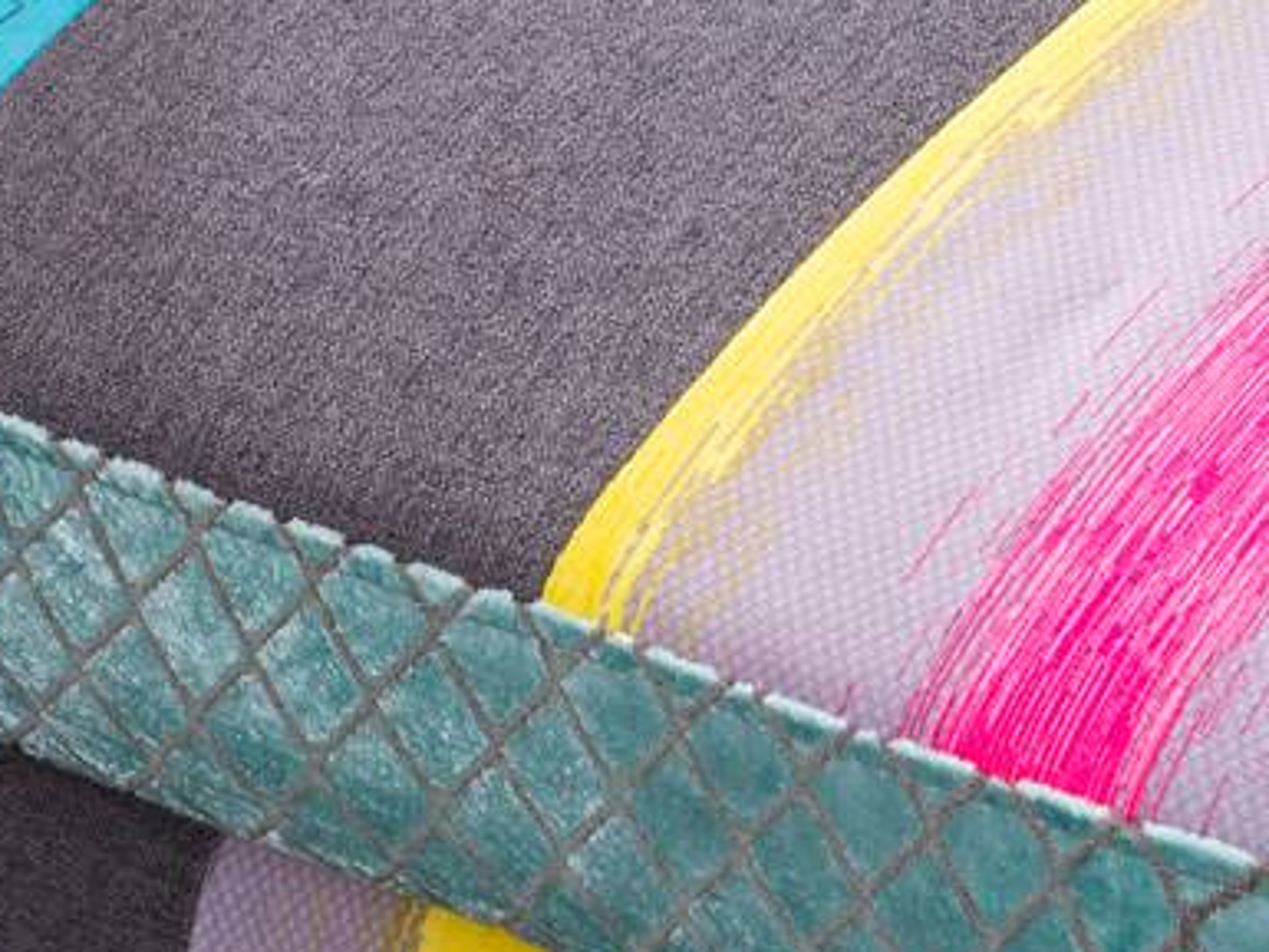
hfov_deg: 7.1
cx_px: 214
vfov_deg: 5.3
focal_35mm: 280
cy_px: -194
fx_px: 10268
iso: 200
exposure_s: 1/125
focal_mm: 70
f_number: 13
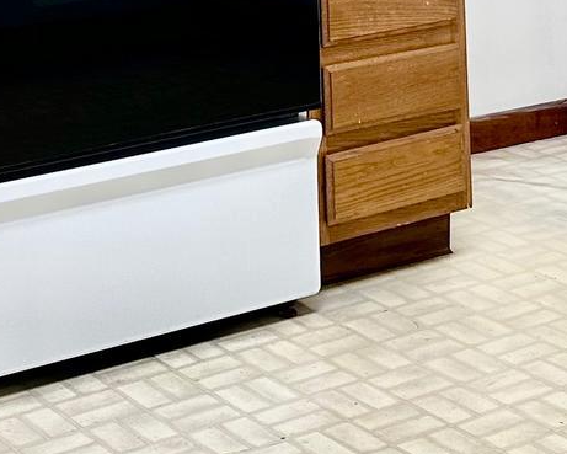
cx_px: 299
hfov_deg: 18.4
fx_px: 1746
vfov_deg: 13.3
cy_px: -369
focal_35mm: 104
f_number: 1.78
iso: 160
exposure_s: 1/120
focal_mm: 6.86
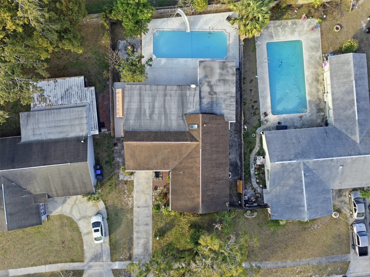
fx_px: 257
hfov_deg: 71.6
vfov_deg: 56.8
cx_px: 185
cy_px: 138
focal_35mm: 24
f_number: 1.8
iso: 100
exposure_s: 1/500
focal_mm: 8.7
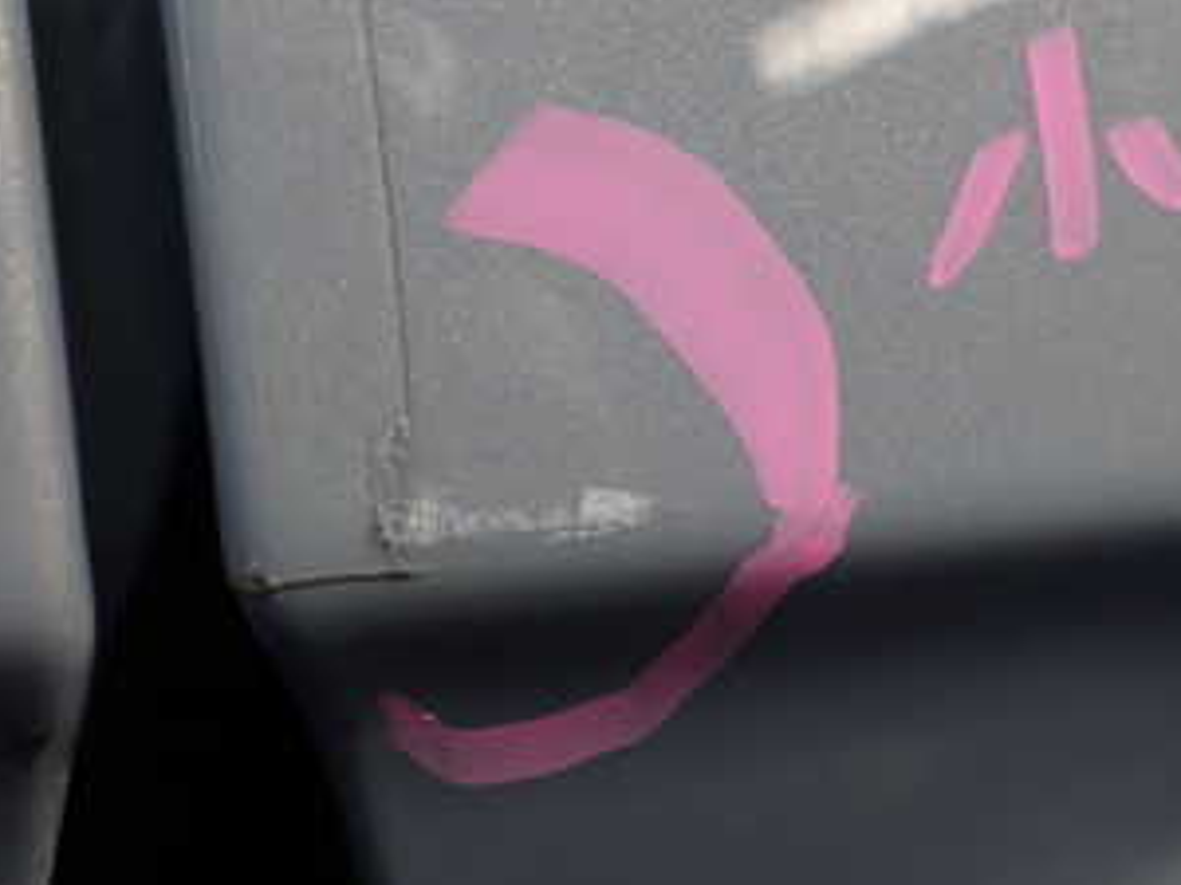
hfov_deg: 32.0
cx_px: 772
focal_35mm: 60
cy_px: 503
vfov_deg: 24.4
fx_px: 2047
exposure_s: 1/160
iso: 100
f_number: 2.3
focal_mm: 5.4
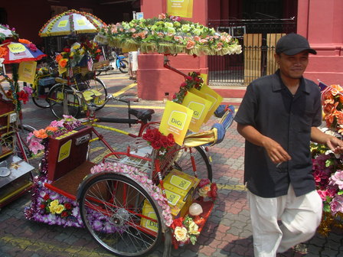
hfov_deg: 50.1
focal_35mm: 37
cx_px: 172
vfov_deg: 38.7
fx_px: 367
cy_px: 128
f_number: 6.9
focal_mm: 5.7
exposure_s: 1/100
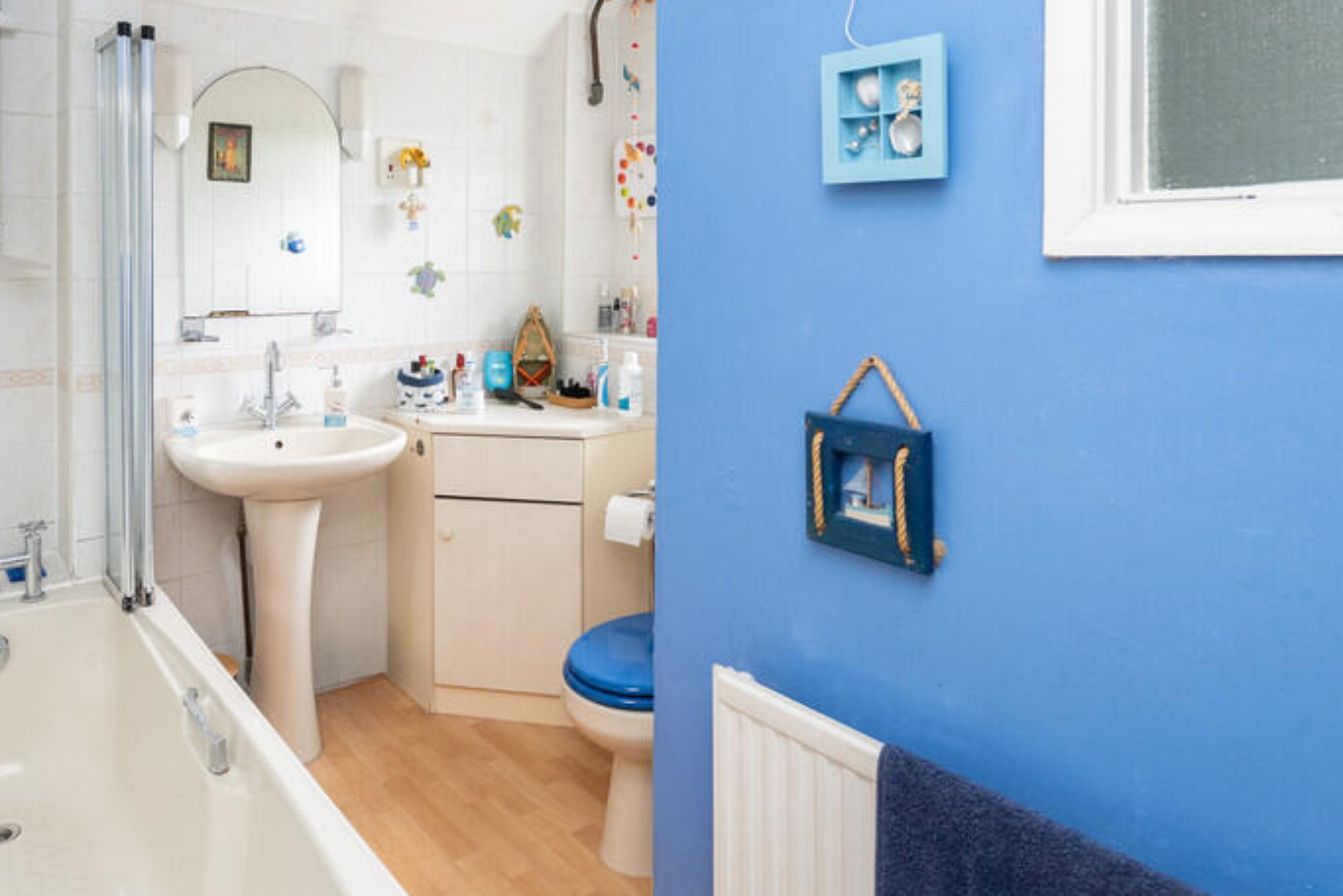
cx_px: 497
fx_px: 896
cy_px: 255
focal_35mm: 24
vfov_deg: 51.5
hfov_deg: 72.4
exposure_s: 1/30
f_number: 7.1
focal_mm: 16
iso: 1250
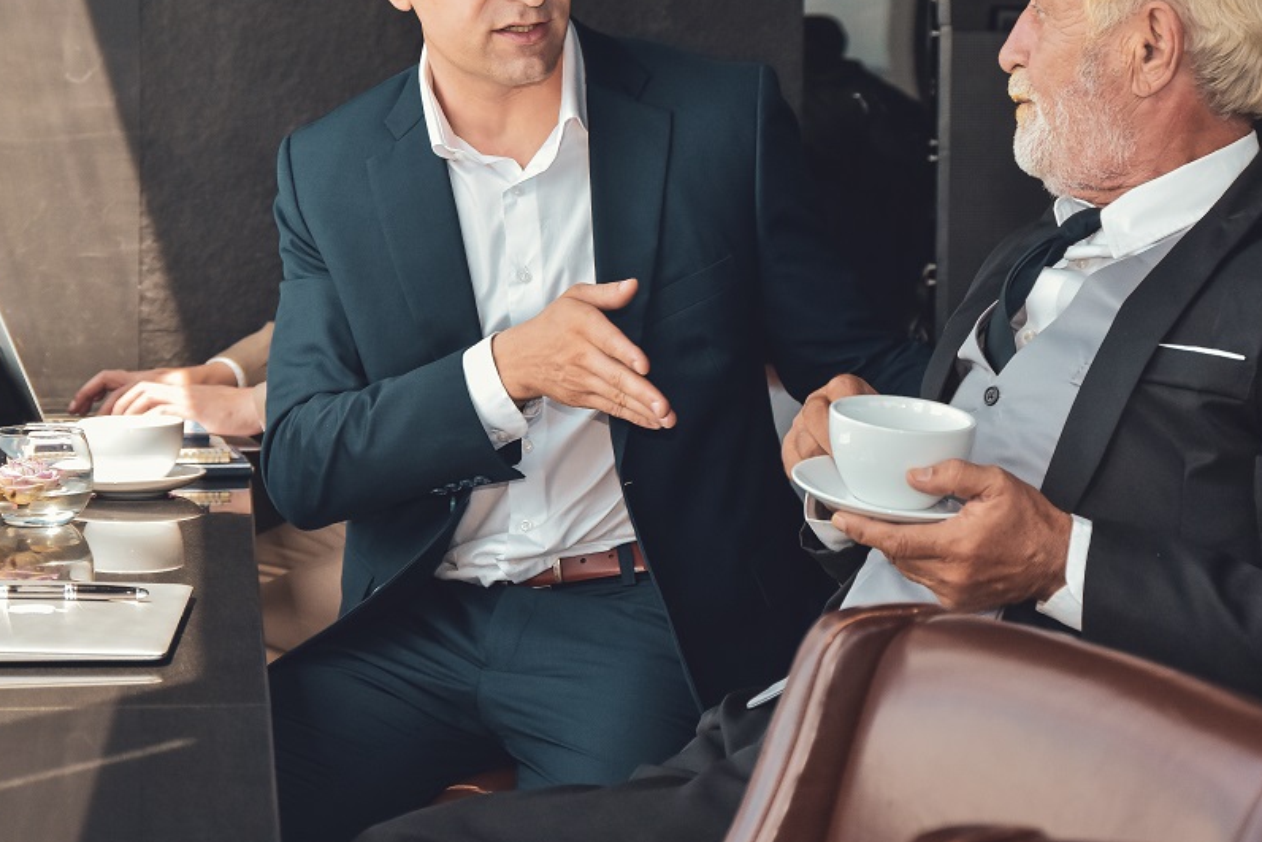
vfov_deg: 14.4
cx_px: 650
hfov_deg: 21.5
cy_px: 232
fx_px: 3331
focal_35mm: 95
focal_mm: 42
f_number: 4
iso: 400
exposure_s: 1/320
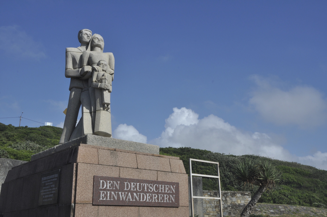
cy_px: 108
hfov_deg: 46.5
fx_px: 381
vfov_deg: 31.8
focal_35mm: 42
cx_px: 164
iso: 200
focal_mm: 28
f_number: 18
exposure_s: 1/200
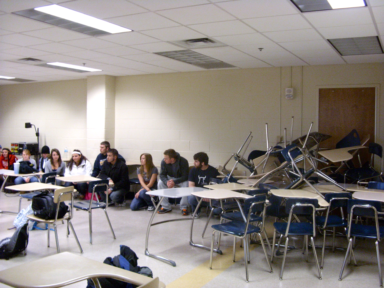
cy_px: 144
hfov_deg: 49.0
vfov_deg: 37.7
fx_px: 422
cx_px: 192
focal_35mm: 38
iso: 300
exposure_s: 1/15
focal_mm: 6.3
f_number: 2.8
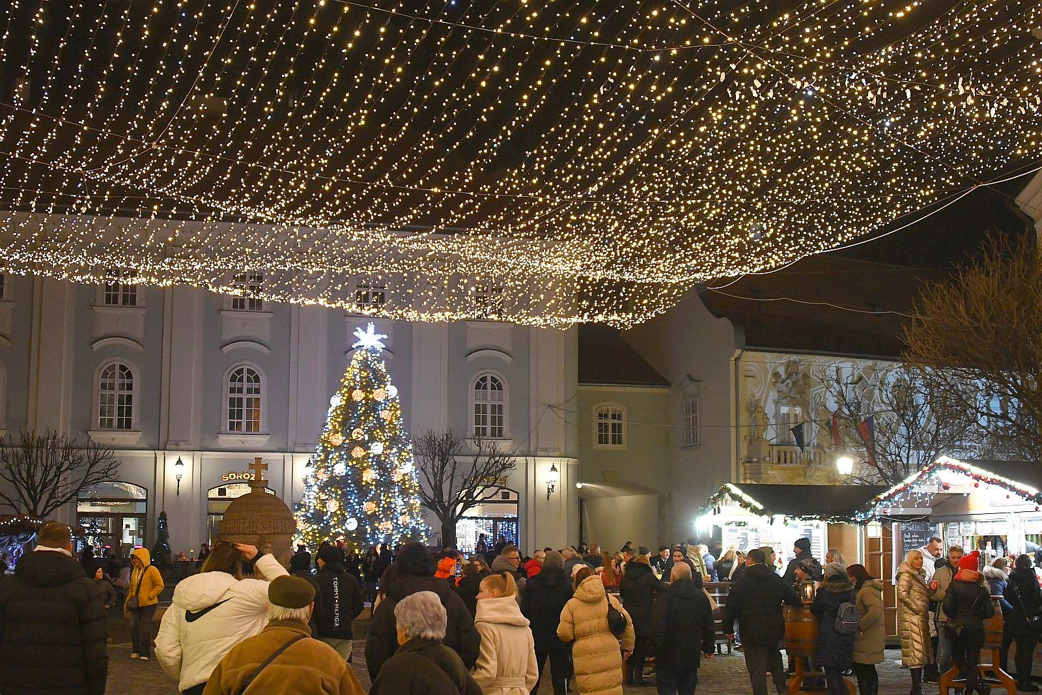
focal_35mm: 51
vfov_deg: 26.5
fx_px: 1476
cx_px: 521
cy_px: 348
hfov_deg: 38.9
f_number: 3.8
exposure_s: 1/100
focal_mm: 34
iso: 5000
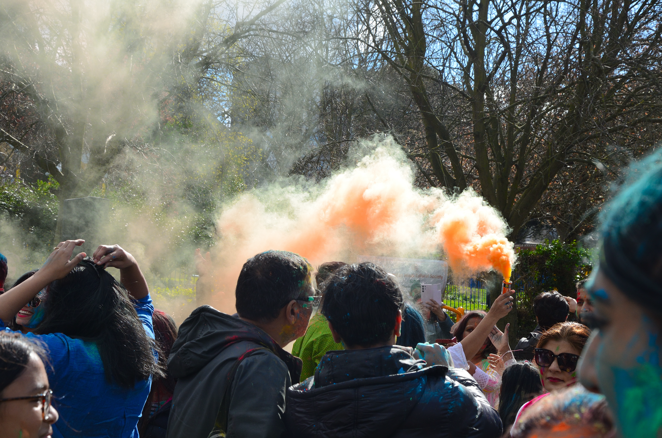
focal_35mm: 75
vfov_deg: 18.1
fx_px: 1376
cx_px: 331
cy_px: 219
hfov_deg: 27.0
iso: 400
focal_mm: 50
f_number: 10
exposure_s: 1/400
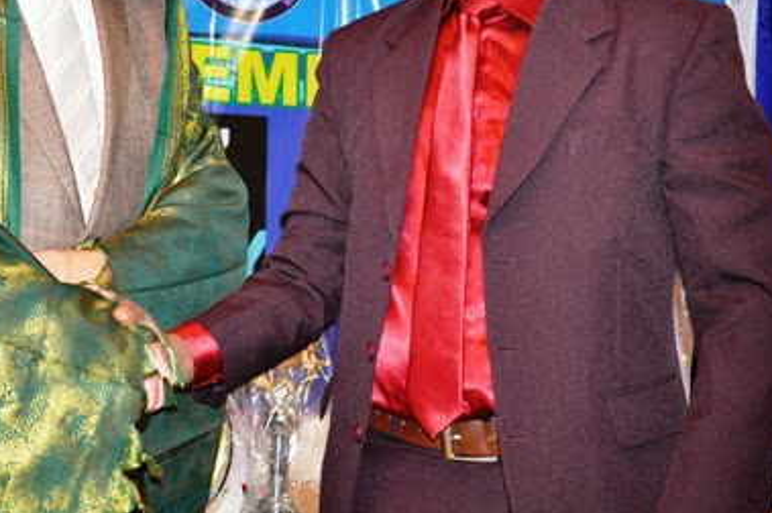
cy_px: 82
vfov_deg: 17.7
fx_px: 1628
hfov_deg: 26.6
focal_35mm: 76
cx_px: 275
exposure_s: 1/60
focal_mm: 30
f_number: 5
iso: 800
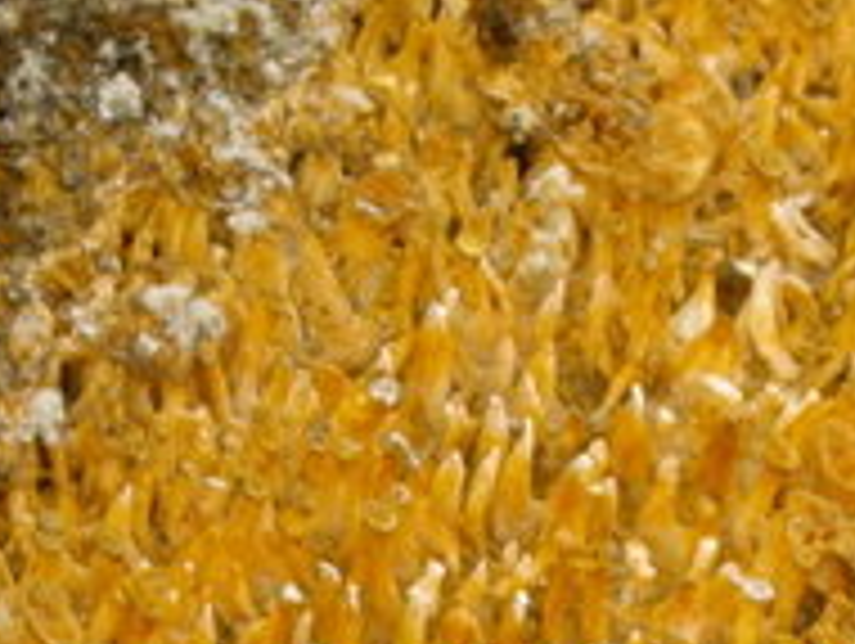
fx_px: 9472
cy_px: 856
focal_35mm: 383
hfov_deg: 5.2
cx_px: 585
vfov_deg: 3.9
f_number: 5.2
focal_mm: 18.6
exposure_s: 1/250
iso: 100
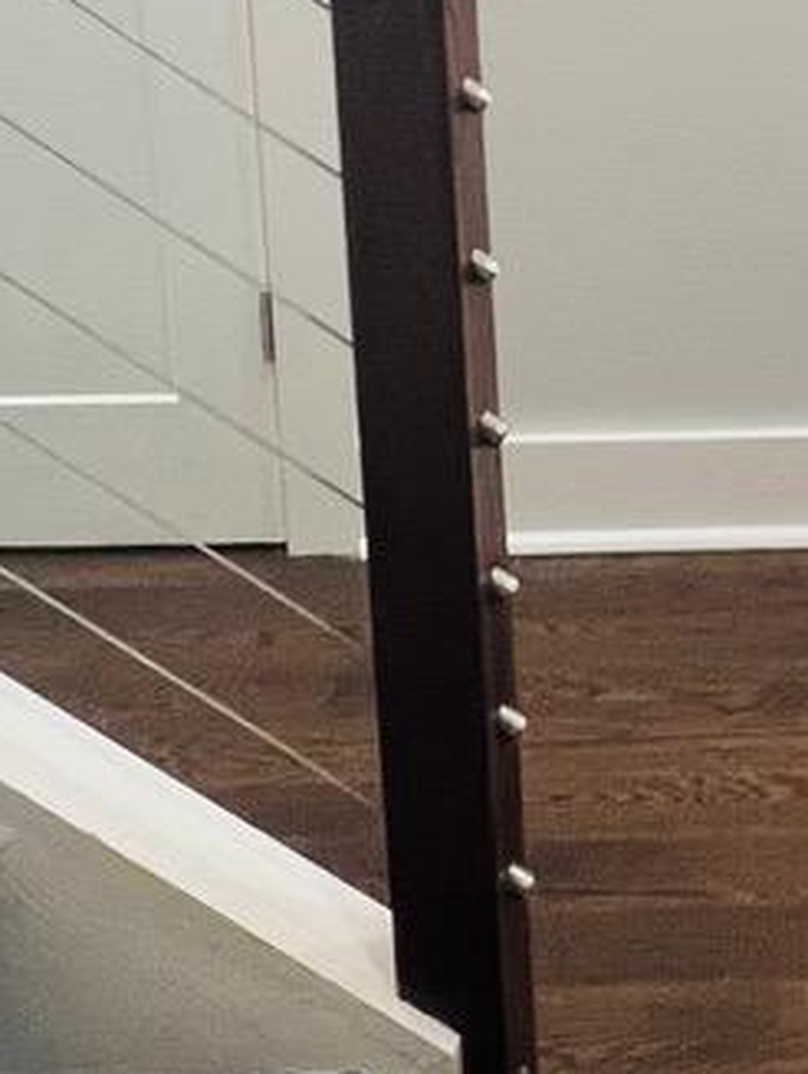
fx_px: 1895
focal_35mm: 61
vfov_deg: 28.4
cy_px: -148
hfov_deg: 21.7
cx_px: 1048
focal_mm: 1.57
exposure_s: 1/60
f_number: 1.8
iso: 160
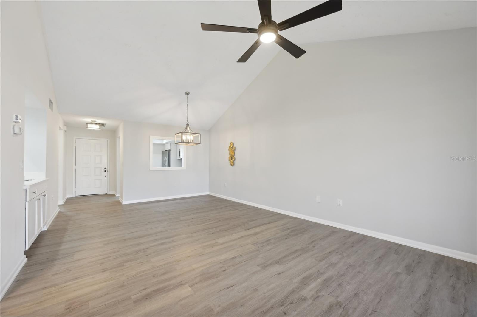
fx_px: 185
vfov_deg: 81.1
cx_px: 238
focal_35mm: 14
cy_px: 158
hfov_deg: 104.3
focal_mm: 14
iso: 400
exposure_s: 1/20
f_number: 8
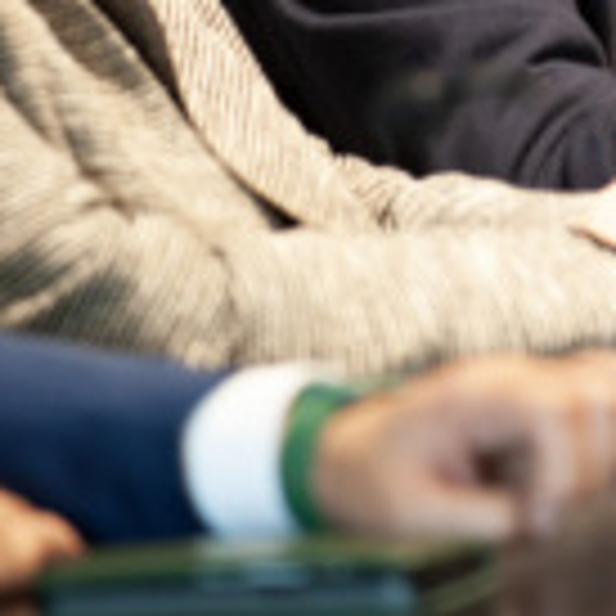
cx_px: 580
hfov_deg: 2.1
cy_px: -290
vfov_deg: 2.1
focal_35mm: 843
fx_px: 16972
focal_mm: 200
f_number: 2.8
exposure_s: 1/160
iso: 1000
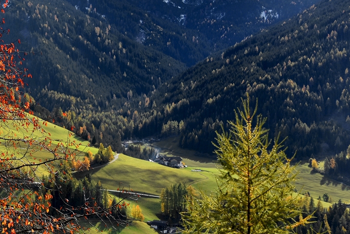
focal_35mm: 96
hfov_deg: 19.9
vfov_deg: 14.2
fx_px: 933
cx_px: -78
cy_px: 53
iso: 100
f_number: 7.1
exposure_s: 1/400
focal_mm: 36
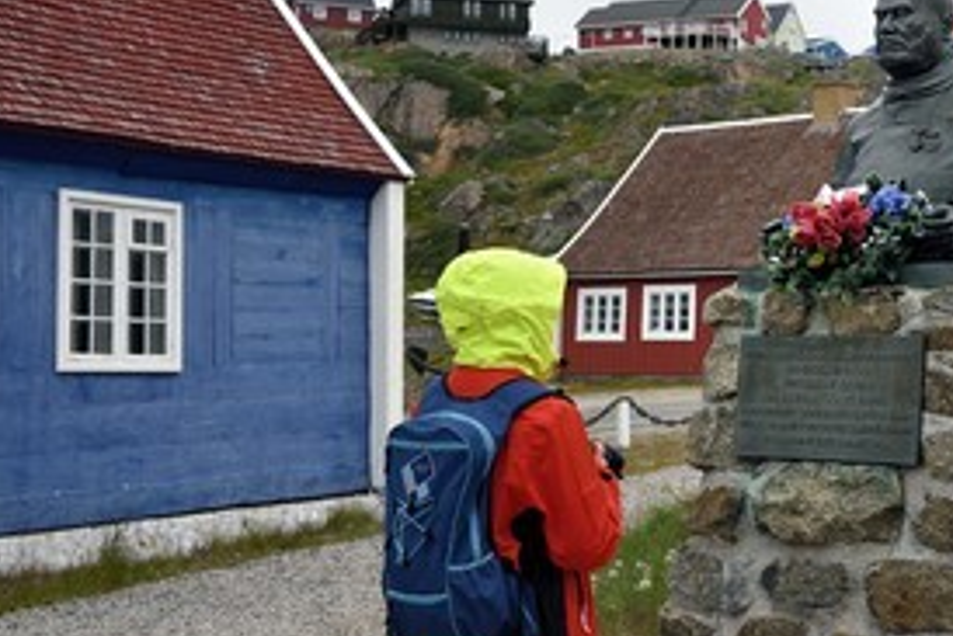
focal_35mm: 69
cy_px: 278
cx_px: 720
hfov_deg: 28.8
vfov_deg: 19.7
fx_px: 1827
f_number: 9
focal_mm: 45
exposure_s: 1/250
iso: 400
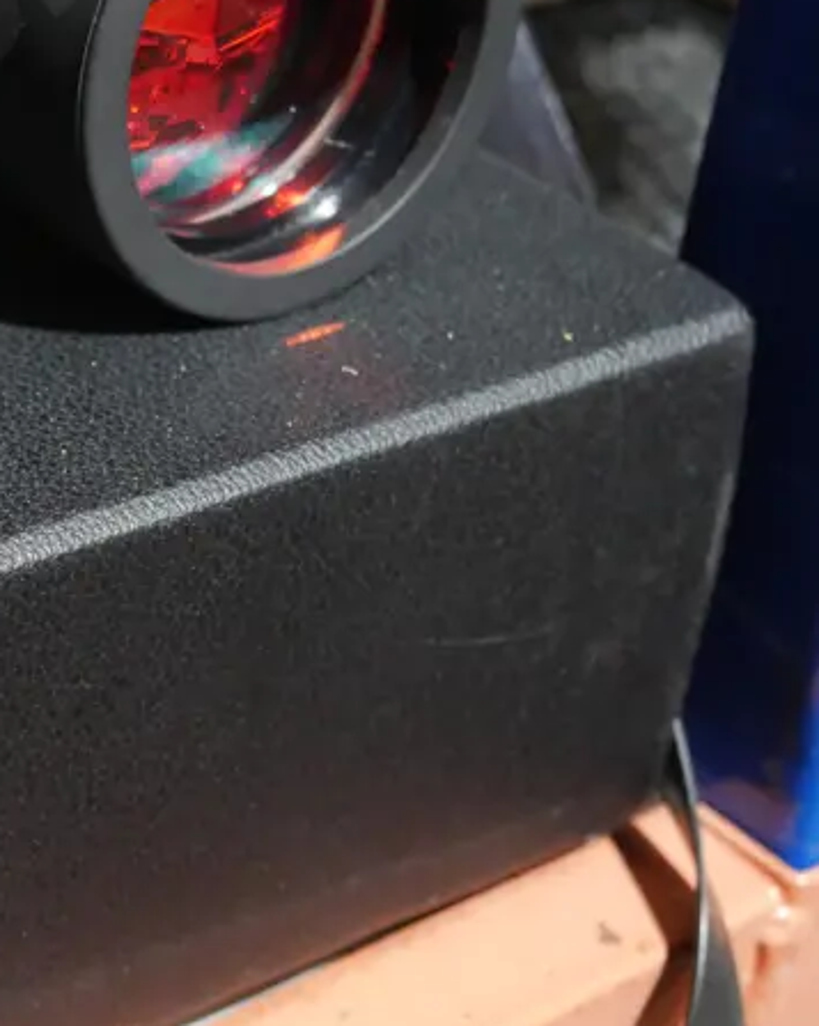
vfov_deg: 20.2
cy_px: 224
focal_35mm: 94
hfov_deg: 15.4
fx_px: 2851
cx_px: -310
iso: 1250
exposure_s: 1/60
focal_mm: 21
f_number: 4.6
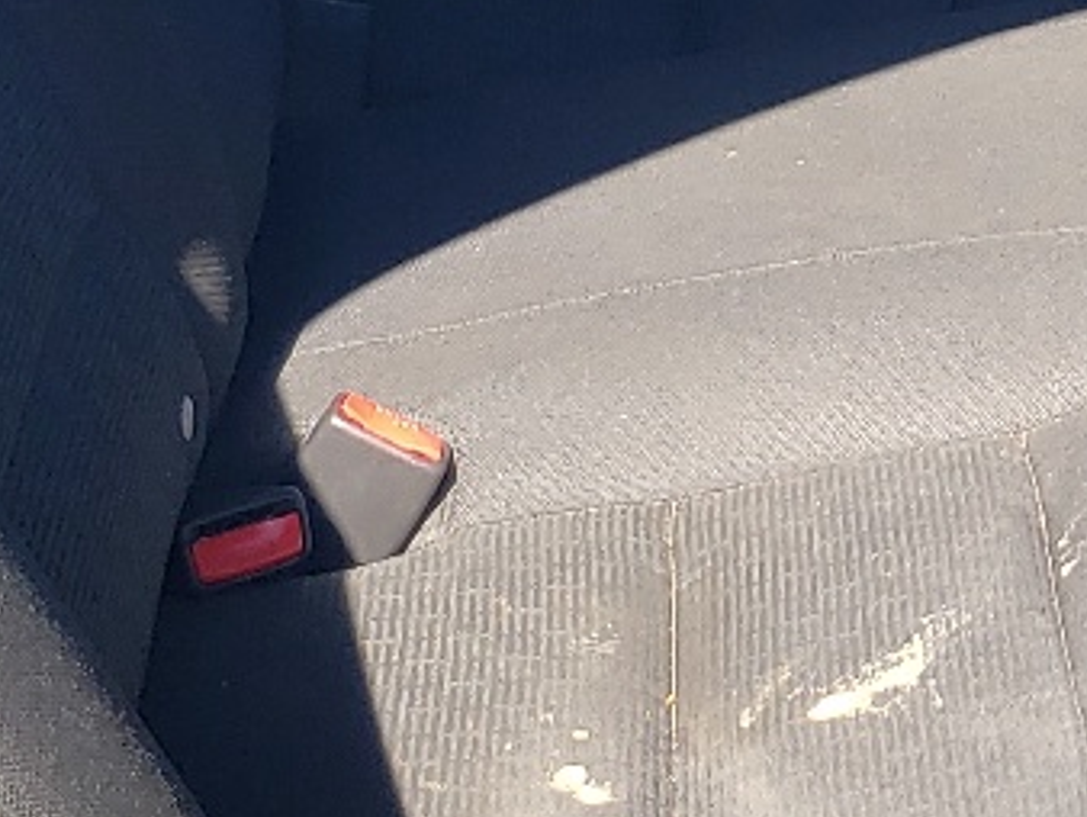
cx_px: 1251
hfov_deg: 15.5
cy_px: -106
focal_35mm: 123
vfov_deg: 11.9
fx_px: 3865
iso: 50
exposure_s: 1/714
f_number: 1.5
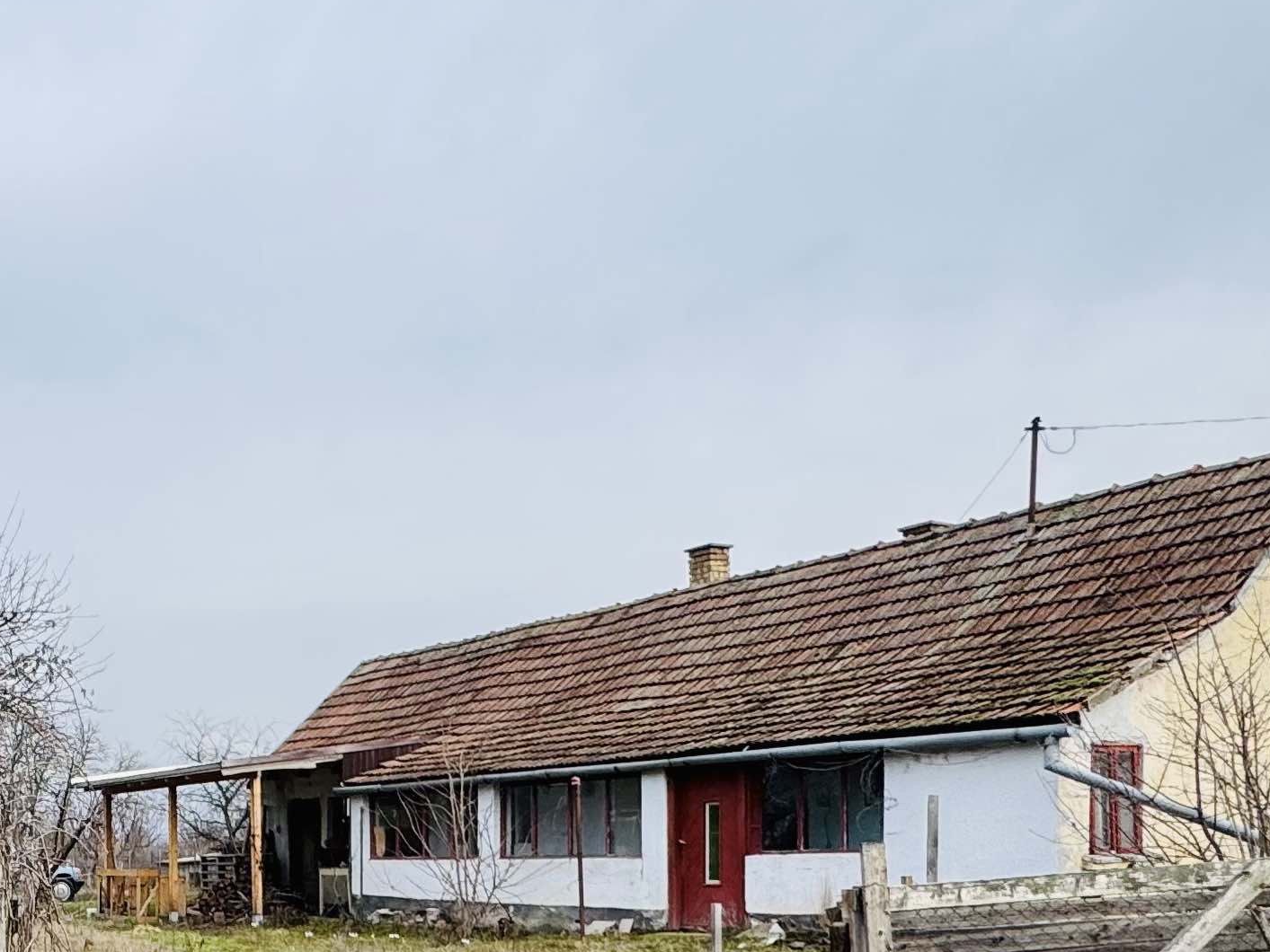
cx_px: 503
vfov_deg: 47.9
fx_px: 954
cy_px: 846
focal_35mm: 26
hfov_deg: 66.6
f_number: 2.2
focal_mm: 2.22
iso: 40
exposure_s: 1/1299
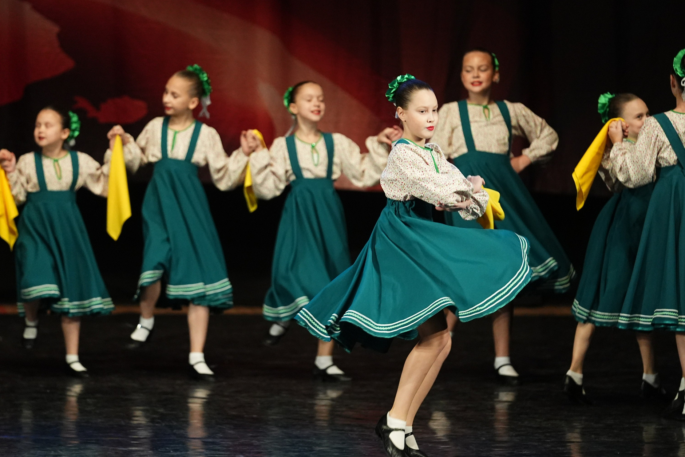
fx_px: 5176
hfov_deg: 7.6
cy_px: 203
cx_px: 354
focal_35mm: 272
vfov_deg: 5.1
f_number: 2.8
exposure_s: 1/400
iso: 3200
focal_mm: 200
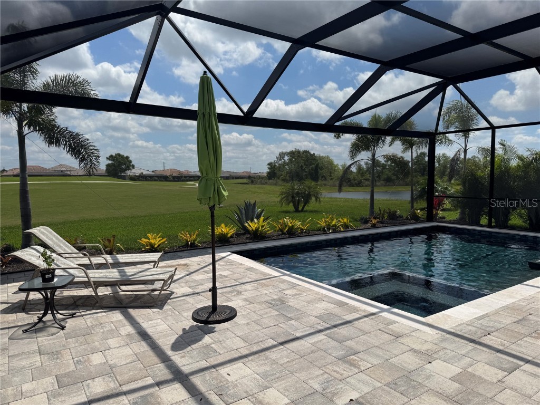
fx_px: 374
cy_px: 202
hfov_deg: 71.6
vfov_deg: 56.8
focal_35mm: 24
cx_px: 270
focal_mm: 6.76
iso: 80
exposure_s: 1/4310
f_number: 1.78
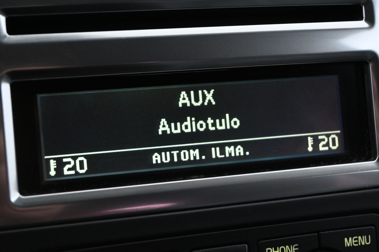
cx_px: 190
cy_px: 126
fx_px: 790
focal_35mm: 75
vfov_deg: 18.2
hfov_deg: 27.0
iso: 4000
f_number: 6.3
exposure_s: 1/25
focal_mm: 50
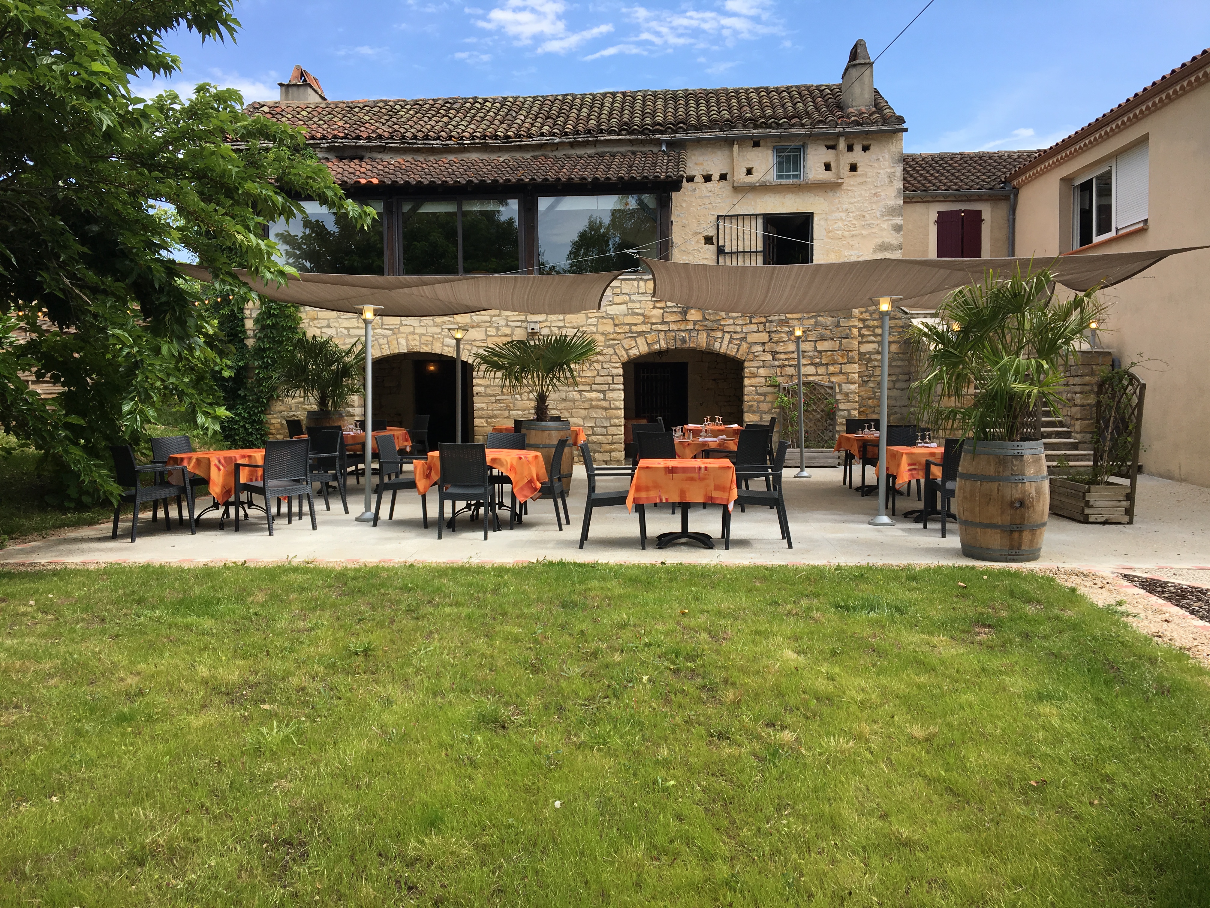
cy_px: 454
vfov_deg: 48.2
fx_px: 1014
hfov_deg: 61.7
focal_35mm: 29
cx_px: 605
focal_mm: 4.15
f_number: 2.2
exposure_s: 1/962
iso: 25
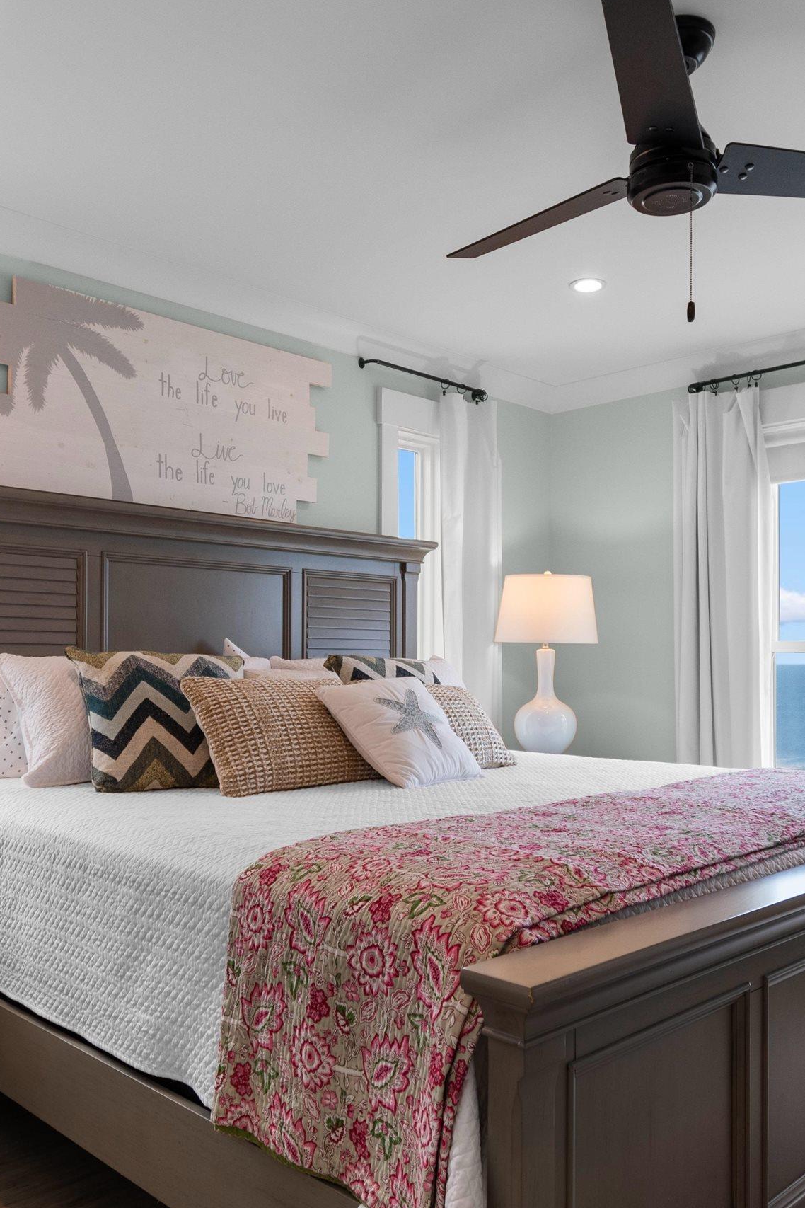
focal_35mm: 27
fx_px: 906
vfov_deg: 67.3
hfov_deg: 47.9
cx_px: 414
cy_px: 648
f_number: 4.5
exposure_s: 1/8
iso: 100
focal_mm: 10
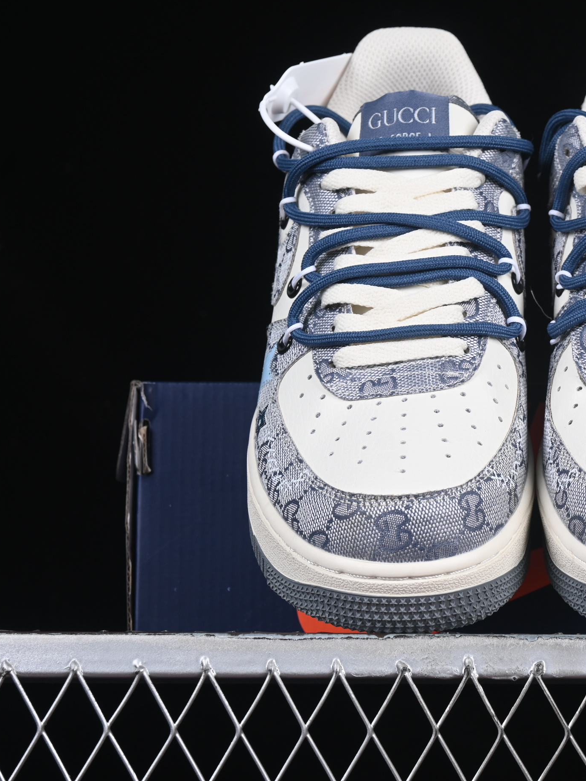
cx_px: 531
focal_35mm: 109
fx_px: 2461
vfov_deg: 18.0
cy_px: 389
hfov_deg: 13.5
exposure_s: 1/80
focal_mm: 50
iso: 160
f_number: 8
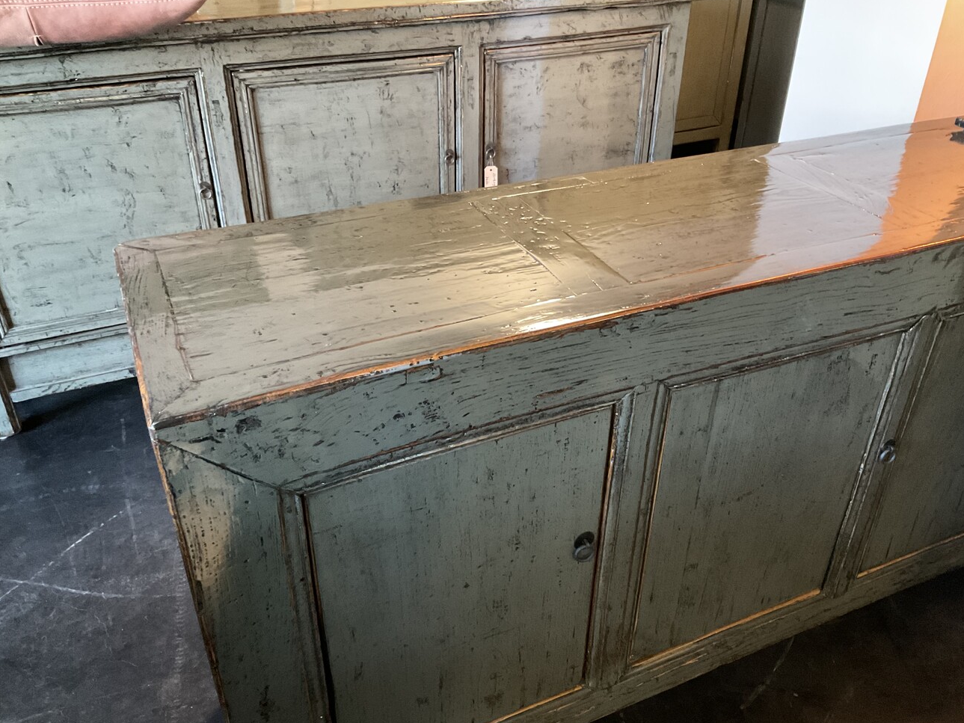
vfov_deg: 46.8
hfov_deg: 60.0
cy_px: 370
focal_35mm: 30
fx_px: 836
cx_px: 484
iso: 400
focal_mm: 3
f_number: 1.8
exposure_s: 1/25
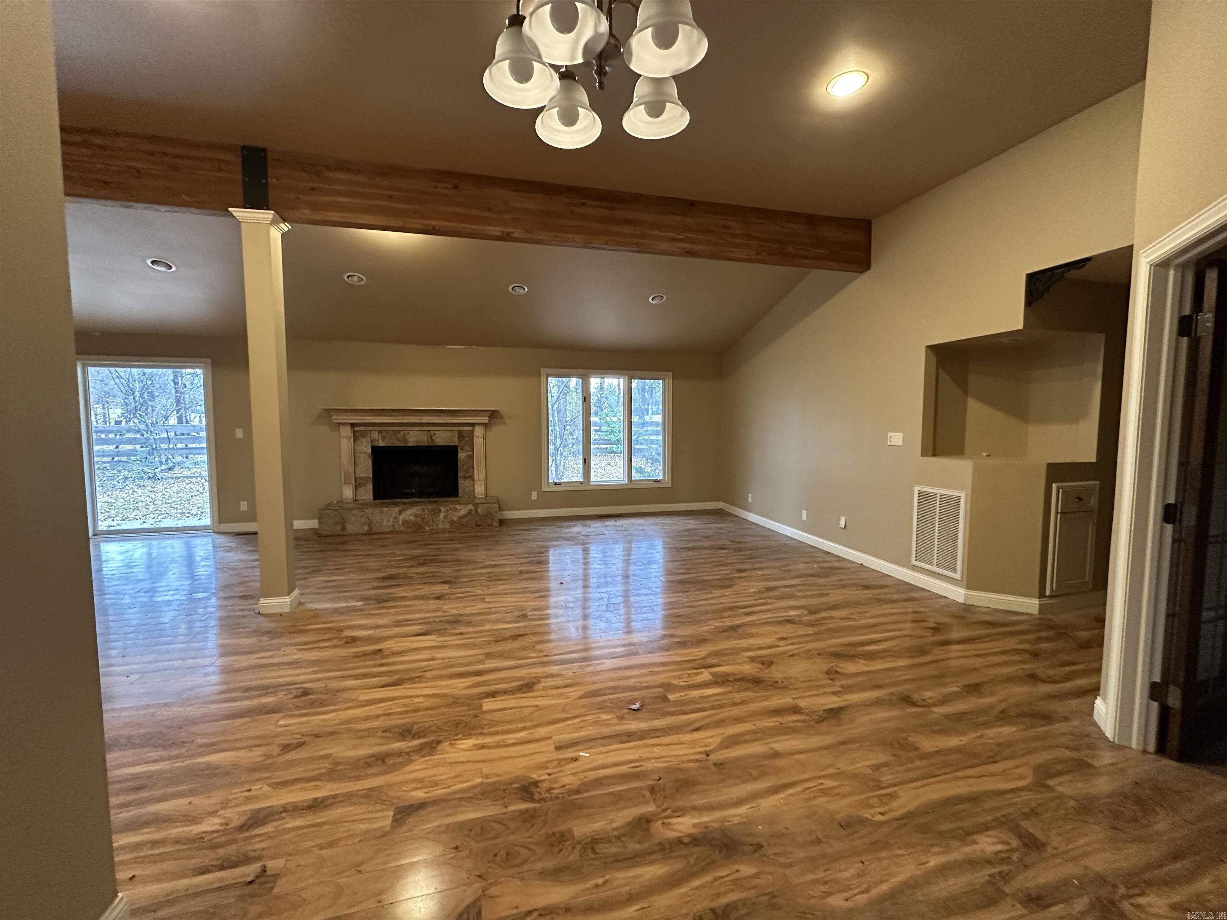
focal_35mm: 14
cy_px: 460
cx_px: 614
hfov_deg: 102.1
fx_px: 496
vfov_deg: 85.7
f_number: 2.2
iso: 500
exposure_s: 1/60
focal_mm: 2.22
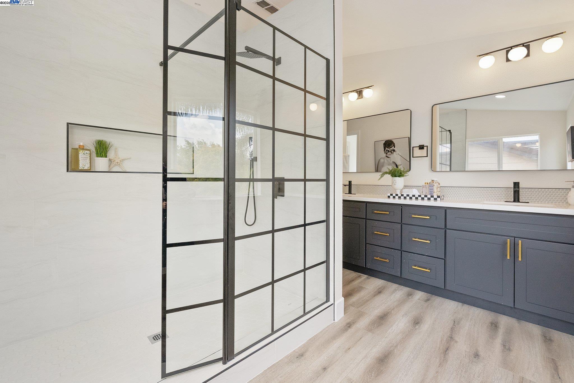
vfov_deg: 77.4
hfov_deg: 100.4
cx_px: 287
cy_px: 192
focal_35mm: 15
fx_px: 239
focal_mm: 15
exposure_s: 1/125
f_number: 8
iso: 640
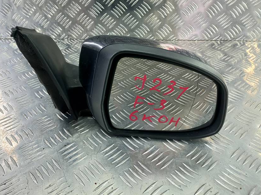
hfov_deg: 58.3
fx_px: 234
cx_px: 124
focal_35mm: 31
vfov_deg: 45.3
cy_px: 84
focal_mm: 4.6
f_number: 1.8
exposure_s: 1/50
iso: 80
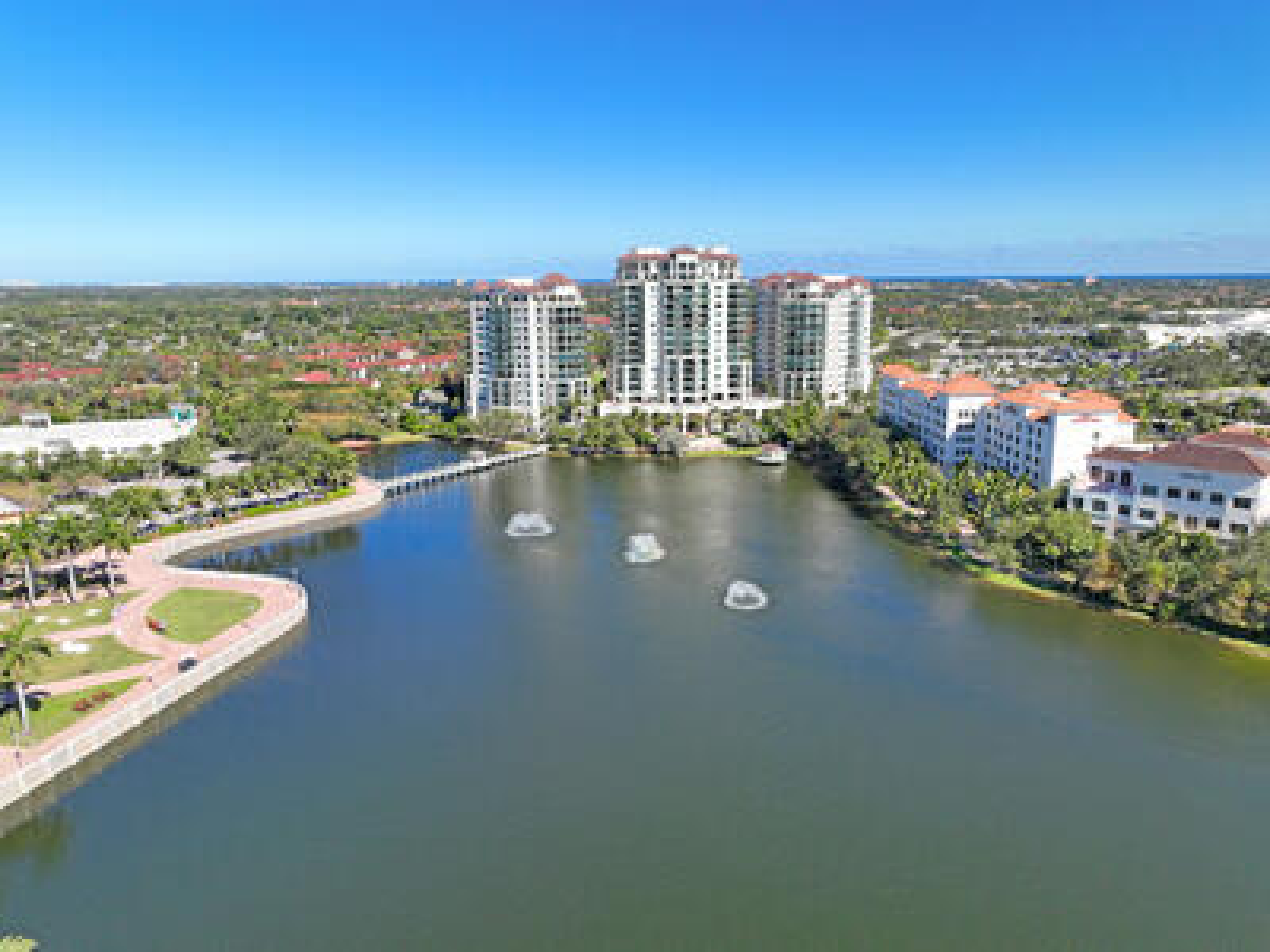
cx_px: 635
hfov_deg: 71.6
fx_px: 881
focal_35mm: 24
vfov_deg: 56.8
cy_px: 476
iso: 130
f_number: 2.8
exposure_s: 1/240
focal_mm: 12.29
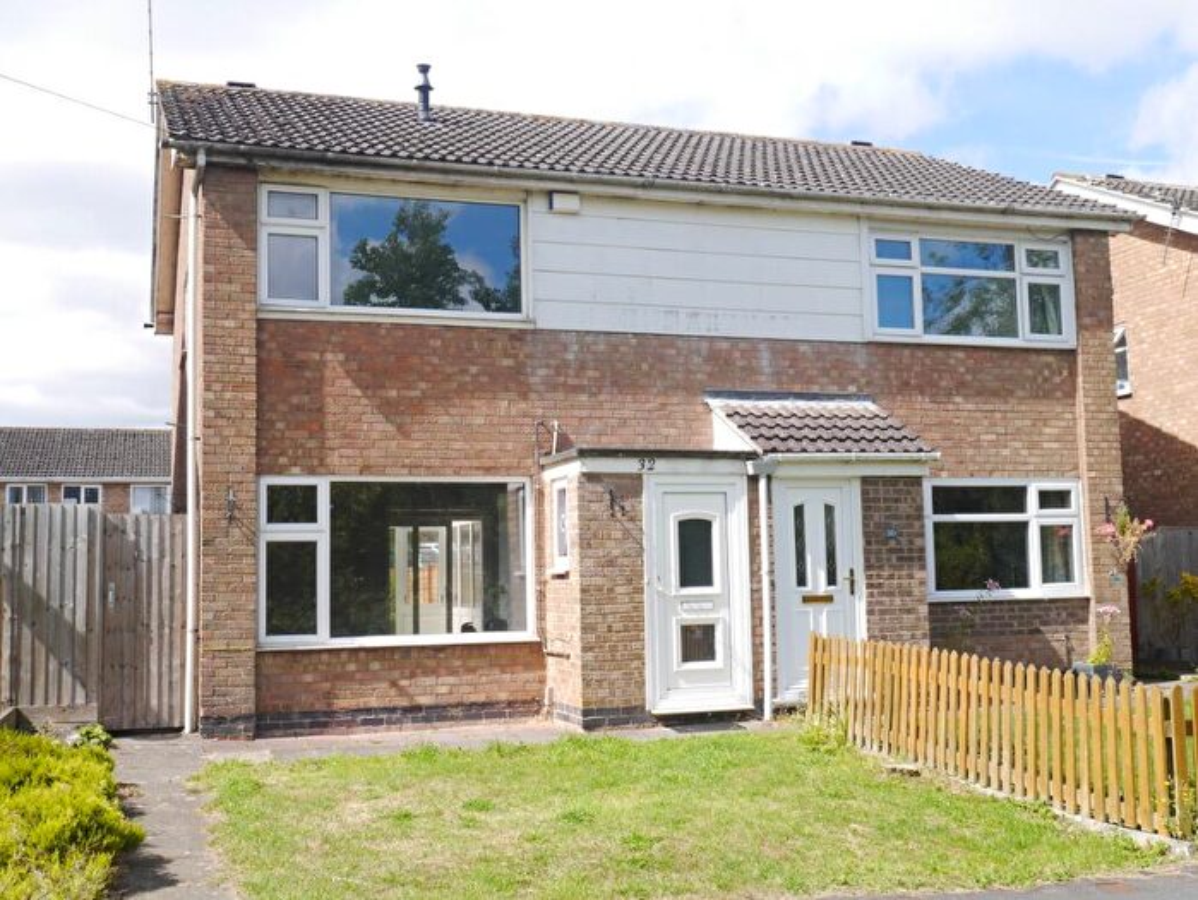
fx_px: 1385
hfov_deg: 46.8
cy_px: 450
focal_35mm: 40
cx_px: 599
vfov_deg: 36.0
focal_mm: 20
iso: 160
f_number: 7.1
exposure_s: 1/250
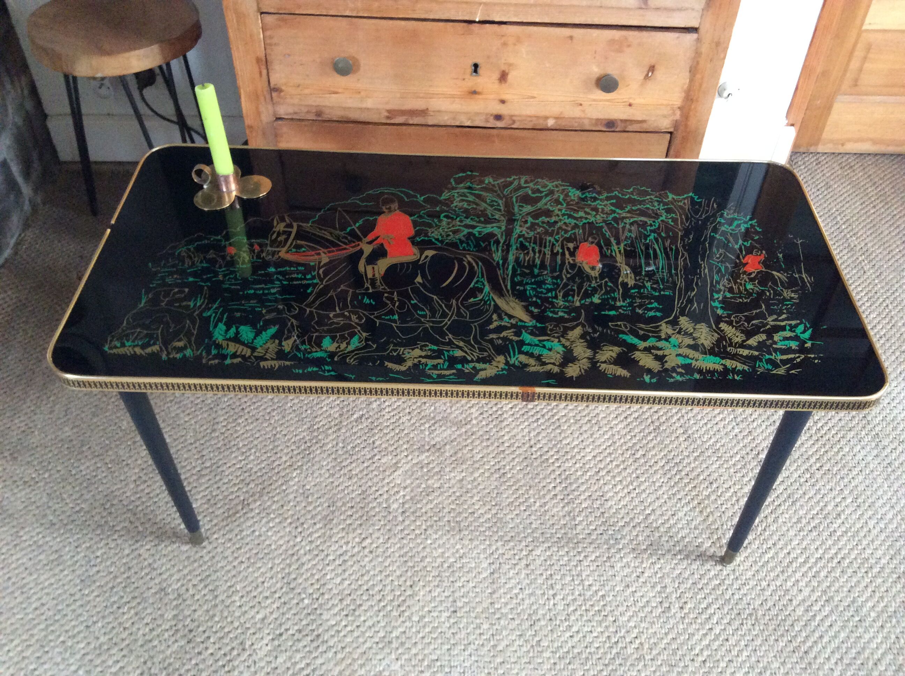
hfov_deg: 56.9
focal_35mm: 32
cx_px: 452
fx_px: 835
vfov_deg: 44.1
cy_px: 338
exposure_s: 1/17
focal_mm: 3.3
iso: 250
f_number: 2.4
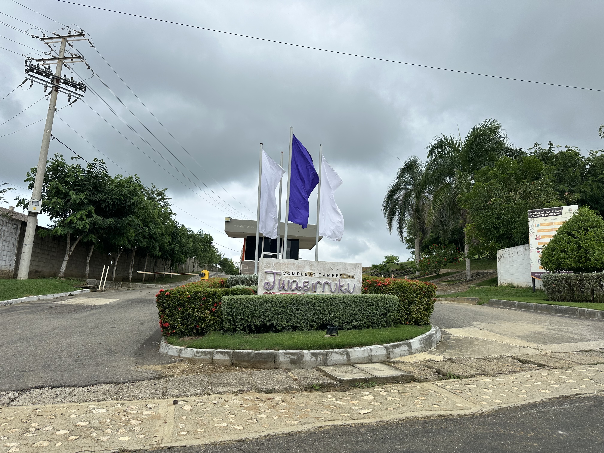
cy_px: 226
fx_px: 419
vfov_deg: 56.8
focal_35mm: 24
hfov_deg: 71.6
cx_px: 302
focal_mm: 6.86
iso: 80
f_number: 1.78
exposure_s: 1/2155
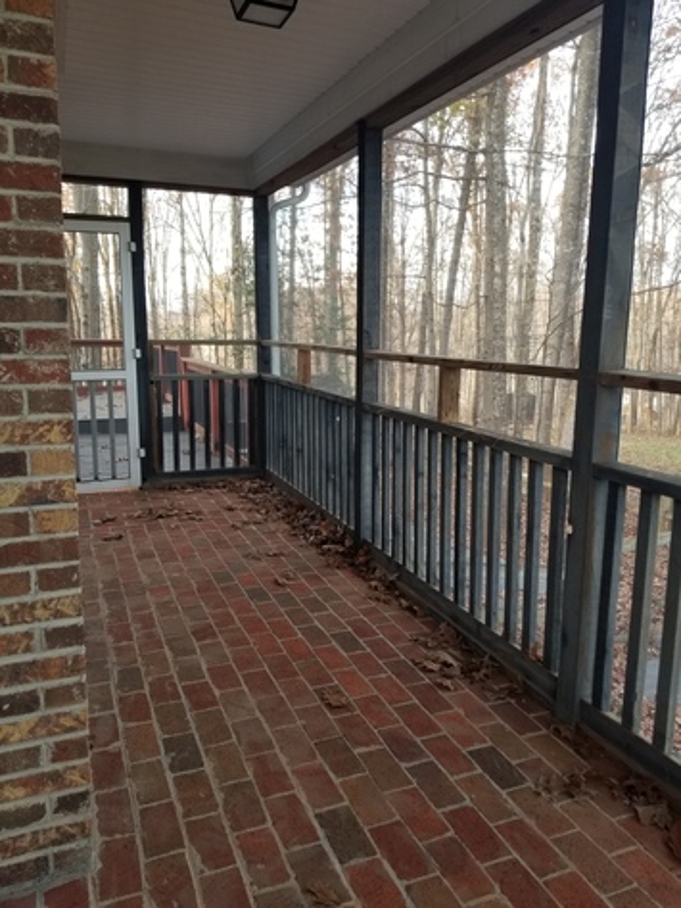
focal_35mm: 26
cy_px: 454
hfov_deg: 53.1
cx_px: 340
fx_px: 682
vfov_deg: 67.3
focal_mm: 4.25
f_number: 1.7
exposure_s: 1/60
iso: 64
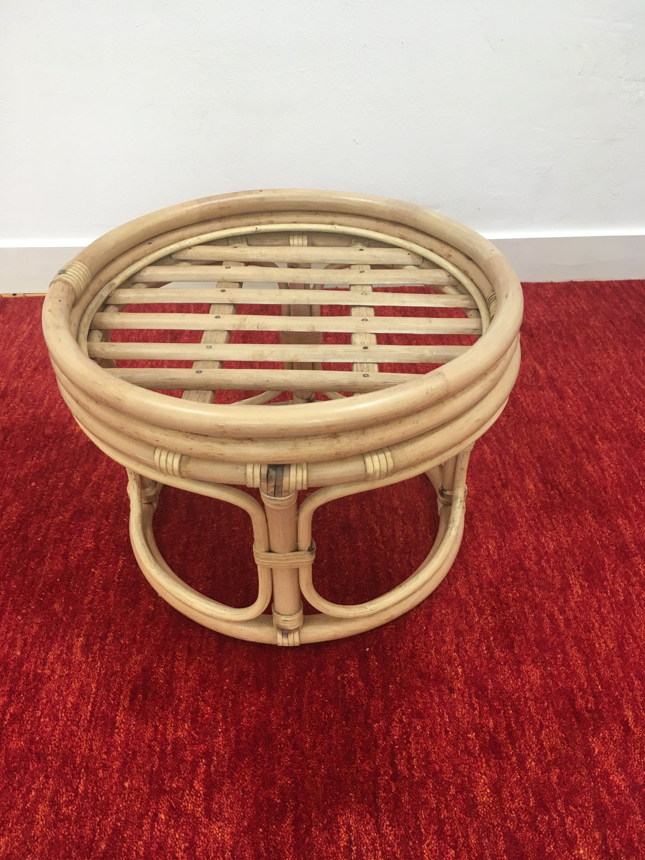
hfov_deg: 48.2
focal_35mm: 29
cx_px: 322
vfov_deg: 61.7
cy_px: 430
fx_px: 720
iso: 50
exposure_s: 1/33
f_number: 2.2
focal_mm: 4.15
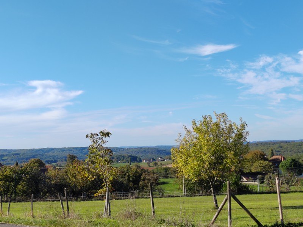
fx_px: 472
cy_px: 114
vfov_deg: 27.0
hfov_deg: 35.6
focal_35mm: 54
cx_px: 152
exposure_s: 1/950
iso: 100
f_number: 1.9
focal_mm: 5.52
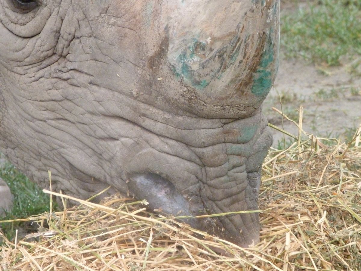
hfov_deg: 2.5
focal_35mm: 799
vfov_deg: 1.9
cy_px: 136
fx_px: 8333
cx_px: 180
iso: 640
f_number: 5.2
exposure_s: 1/250
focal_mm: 108
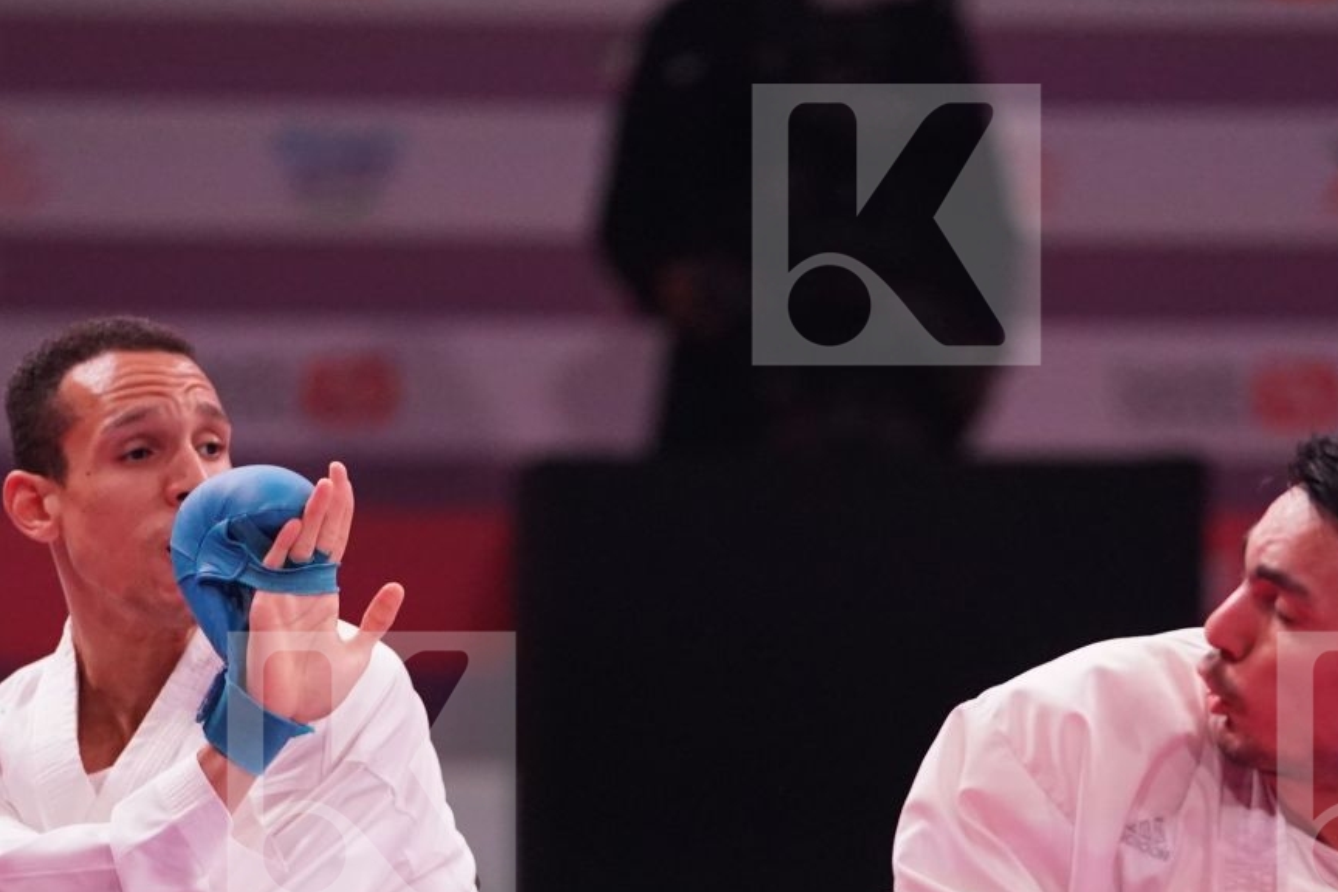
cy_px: 773
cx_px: 897
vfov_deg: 3.5
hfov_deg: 5.2
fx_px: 14791
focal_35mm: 398
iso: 4000
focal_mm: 191
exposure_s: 1/1000
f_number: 2.8
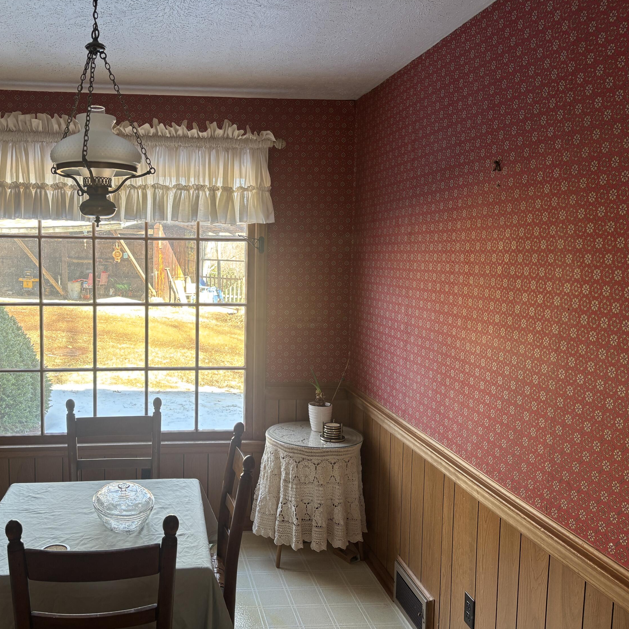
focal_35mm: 31
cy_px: 315
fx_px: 637
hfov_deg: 51.6
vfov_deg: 52.5
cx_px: 210
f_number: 1.6
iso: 80
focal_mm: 5.96
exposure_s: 1/121
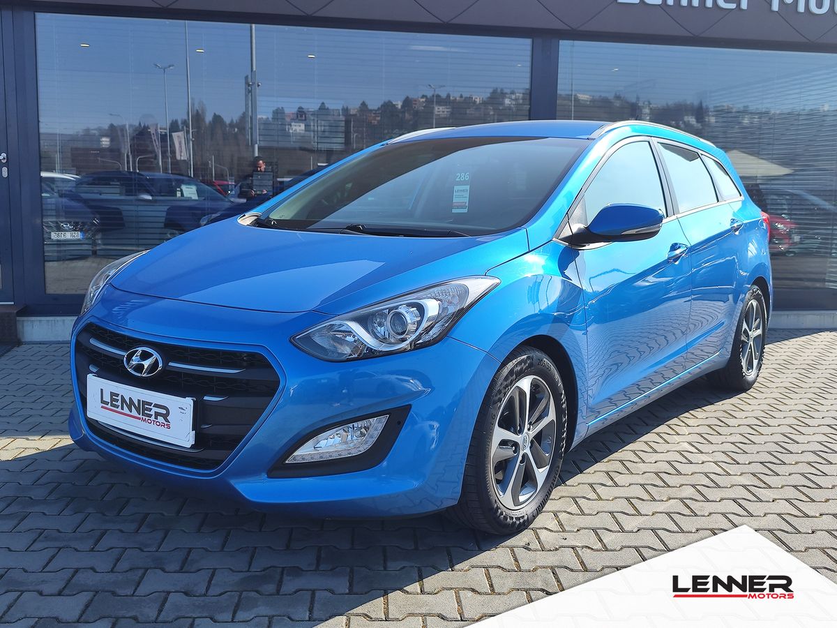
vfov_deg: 58.9
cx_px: 418
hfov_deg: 73.9
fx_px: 556
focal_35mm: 23
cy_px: 314
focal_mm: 7.01
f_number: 1.69
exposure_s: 1/699
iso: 50
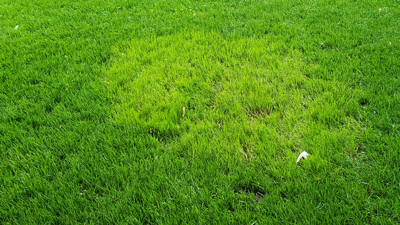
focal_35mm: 44
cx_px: 233
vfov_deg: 27.0
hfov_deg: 46.2
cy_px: 130
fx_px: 467
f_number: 2.4
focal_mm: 4.3
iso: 250
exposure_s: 1/31
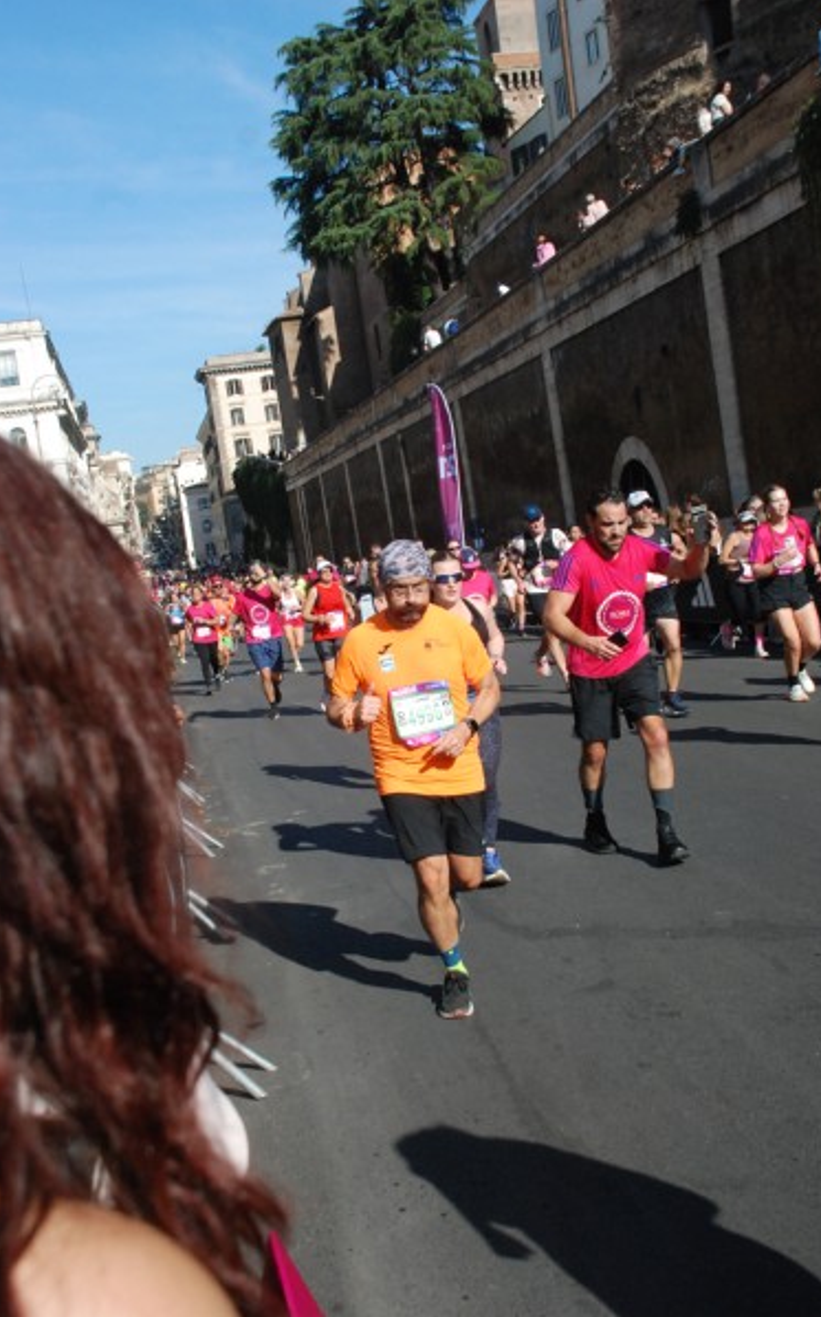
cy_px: 658
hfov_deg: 31.9
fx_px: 1434
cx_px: 408
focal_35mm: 40
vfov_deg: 49.3
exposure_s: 1/2000
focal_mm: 26
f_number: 7.1
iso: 1000
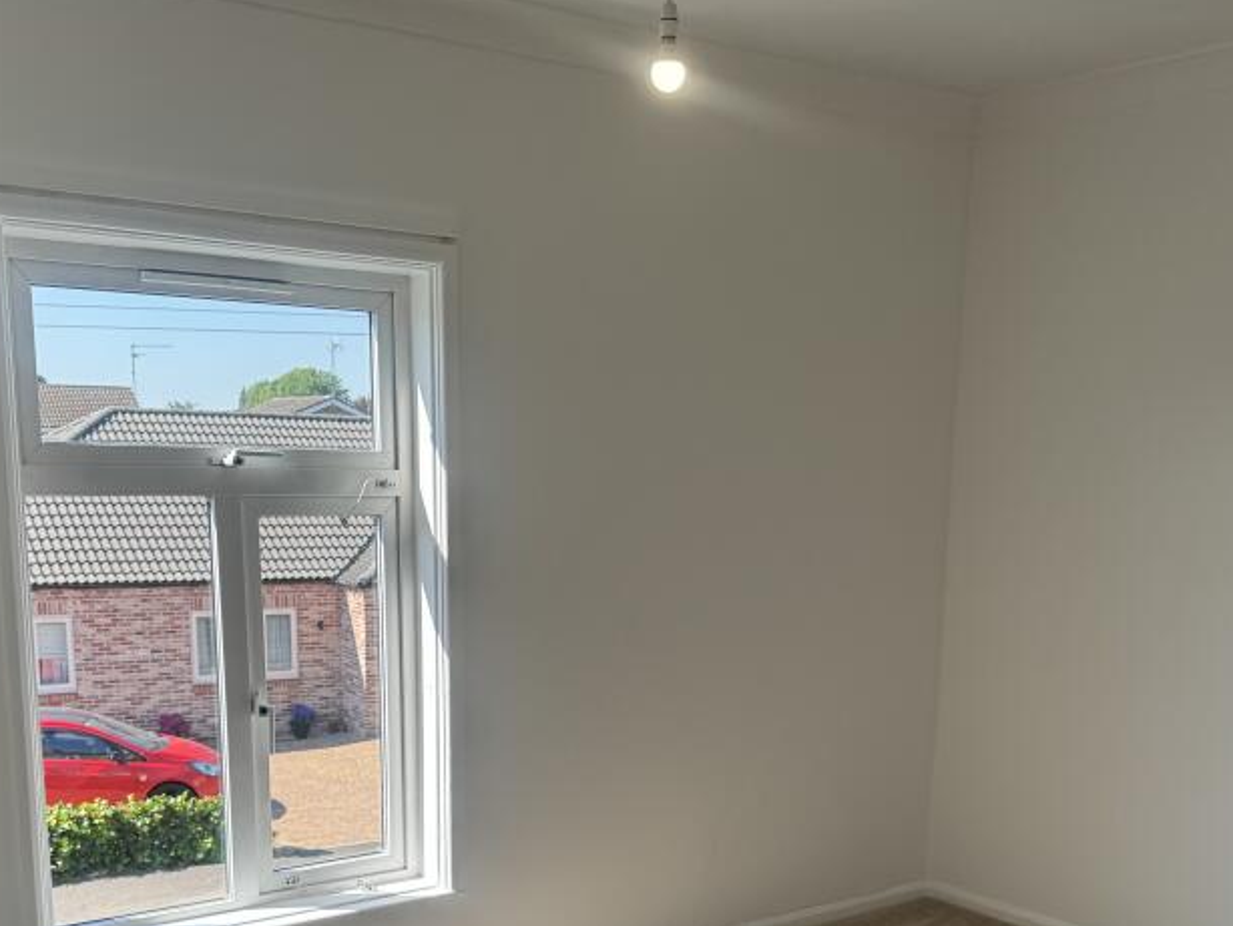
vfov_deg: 34.7
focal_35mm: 40
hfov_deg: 46.8
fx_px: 1425
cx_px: 612
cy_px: 759
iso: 80
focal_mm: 6.76
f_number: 1.78
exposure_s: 1/723
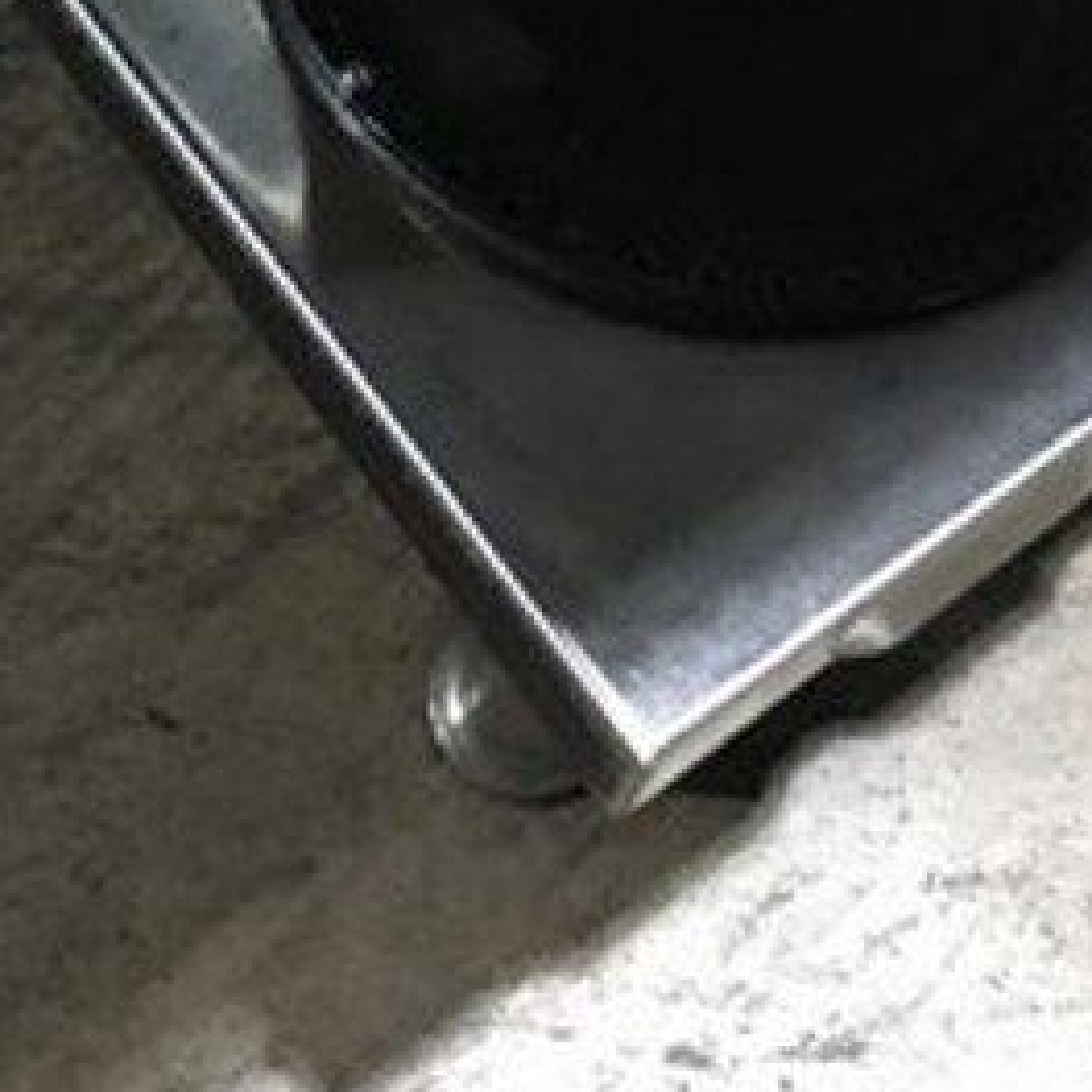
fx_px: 2820
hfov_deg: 21.7
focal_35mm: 79
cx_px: 261
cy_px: -395
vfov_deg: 19.8
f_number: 2.2
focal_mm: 4.15
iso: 64
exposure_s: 1/4
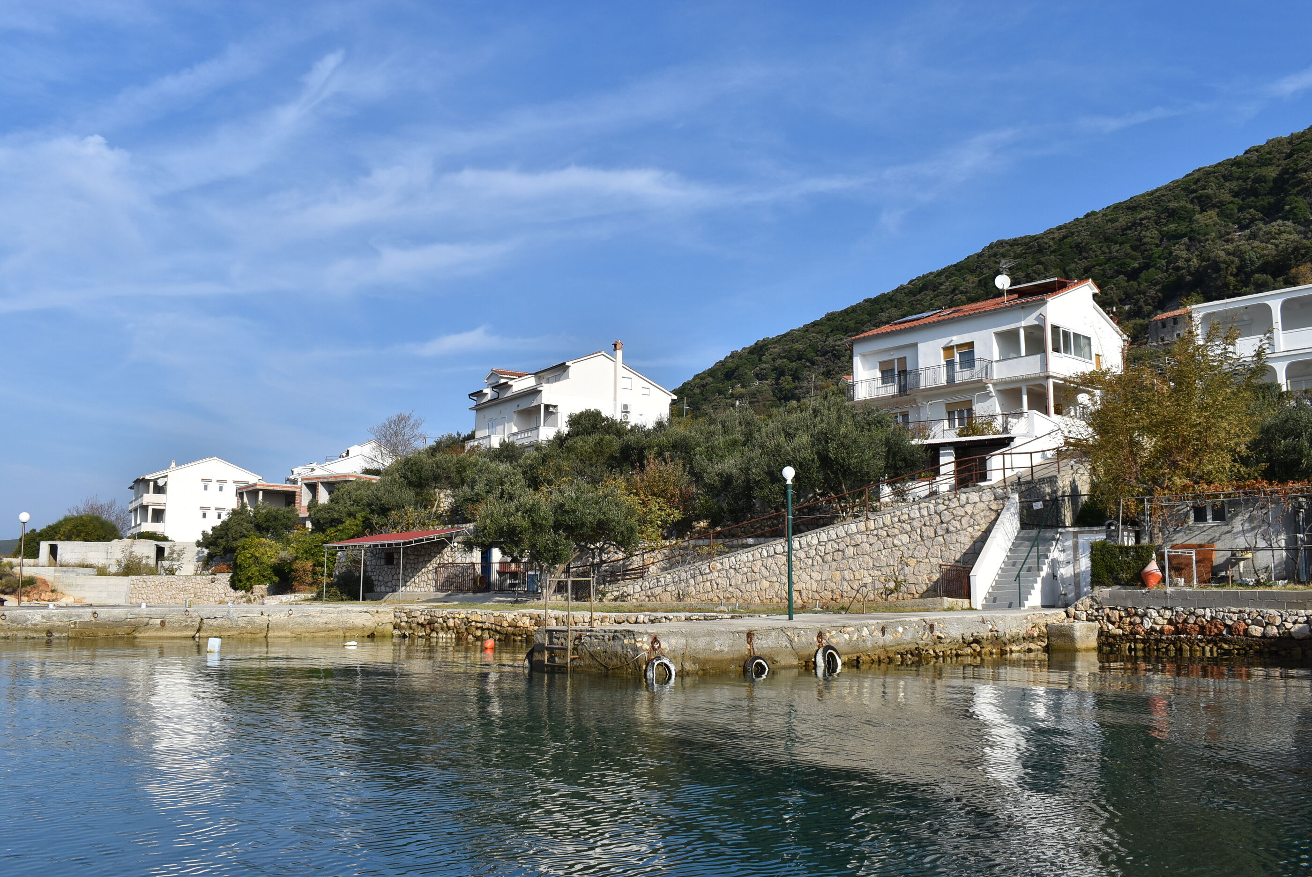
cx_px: 656
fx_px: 1149
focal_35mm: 32
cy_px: 438
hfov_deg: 59.5
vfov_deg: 41.8
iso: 200
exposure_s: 1/500
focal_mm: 21
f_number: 11
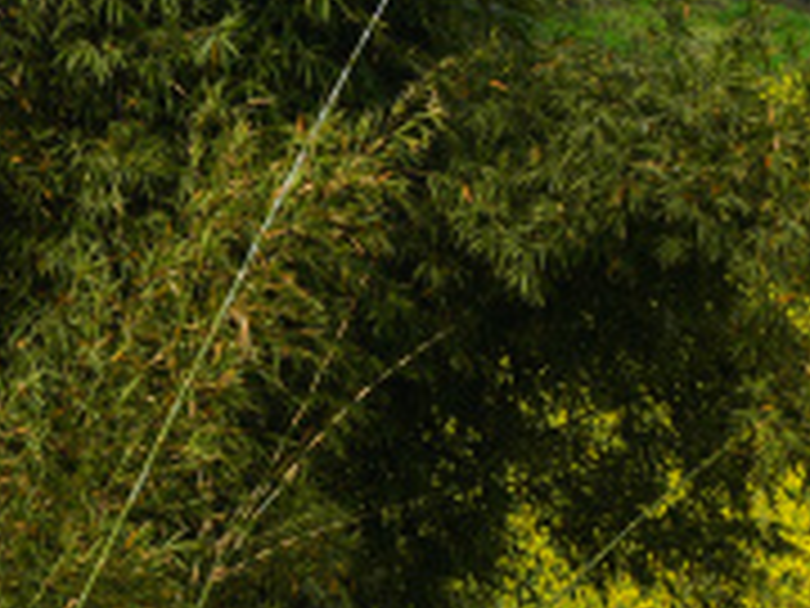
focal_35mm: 448
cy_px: 421
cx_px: 2592
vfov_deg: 3.3
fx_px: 10483
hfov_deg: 4.2
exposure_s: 1/100
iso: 100
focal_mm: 70
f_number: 11
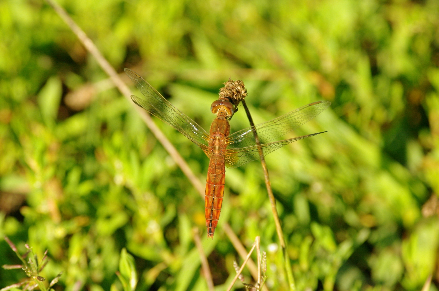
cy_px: 146
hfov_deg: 4.6
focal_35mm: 450
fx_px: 5481
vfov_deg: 3.0
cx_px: 220
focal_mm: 300
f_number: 8
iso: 1600
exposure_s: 1/1000
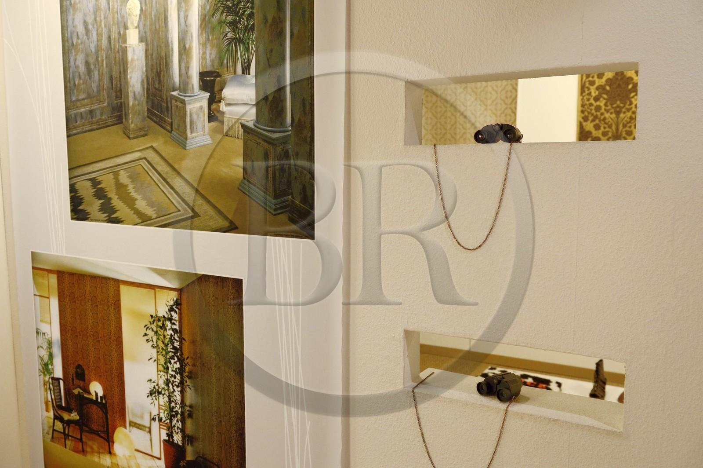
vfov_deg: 41.0
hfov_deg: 58.8
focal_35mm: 32
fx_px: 624
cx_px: 352
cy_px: 234
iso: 1600
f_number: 5
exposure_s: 1/30
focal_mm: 32
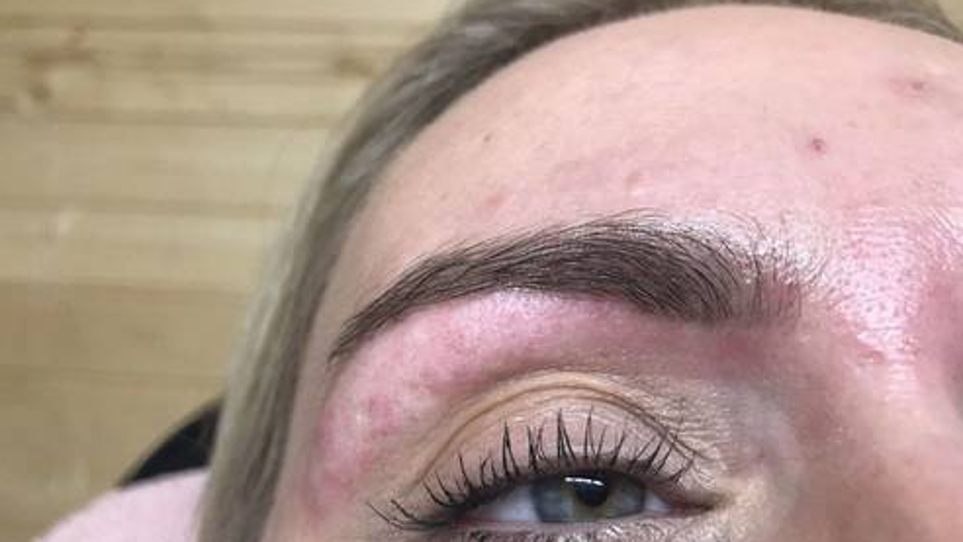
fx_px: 792
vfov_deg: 37.8
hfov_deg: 62.6
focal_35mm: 31
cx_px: 485
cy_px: 293
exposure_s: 1/33
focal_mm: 3.99
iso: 40
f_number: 1.8
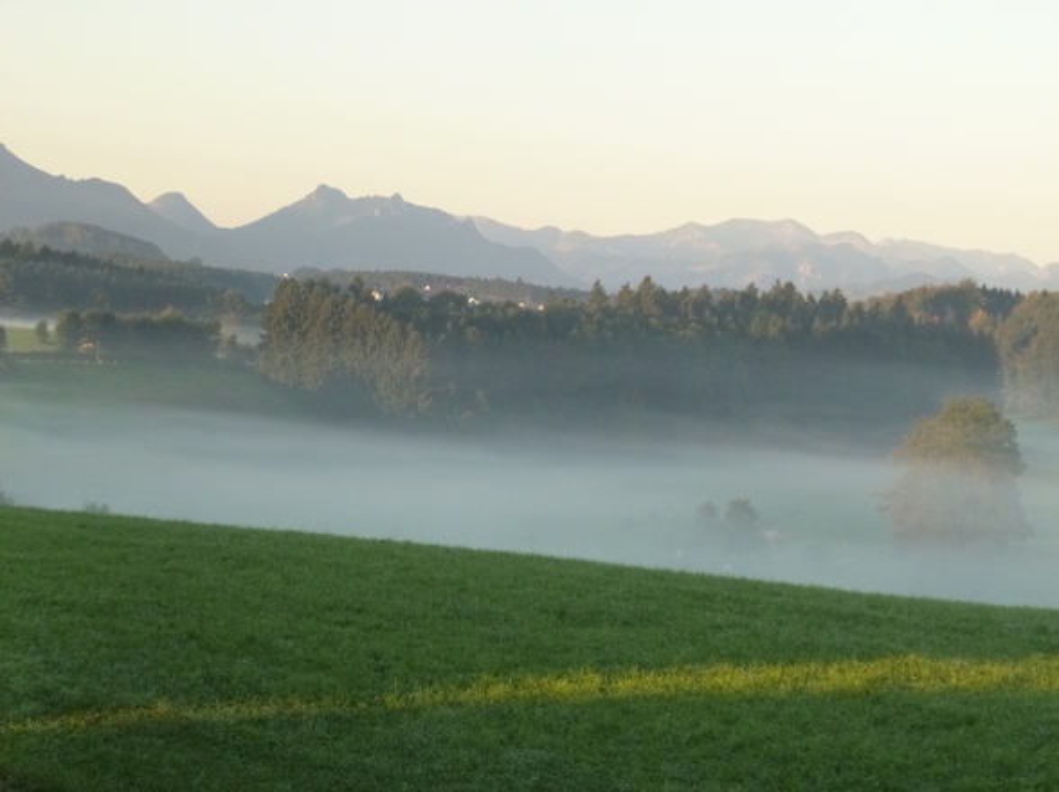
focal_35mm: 106
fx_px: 3240
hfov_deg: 18.6
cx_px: 530
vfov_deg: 13.9
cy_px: 396
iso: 400
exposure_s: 1/100
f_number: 5.9
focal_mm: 18.9
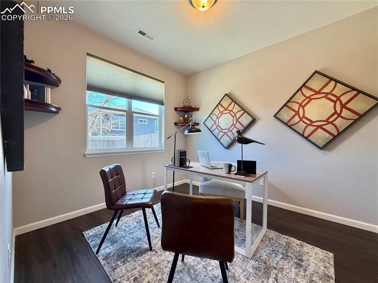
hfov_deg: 102.1
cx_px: 189
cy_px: 142
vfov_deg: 85.6
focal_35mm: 14
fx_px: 153
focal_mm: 2.22
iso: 320
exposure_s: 1/120
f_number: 2.2
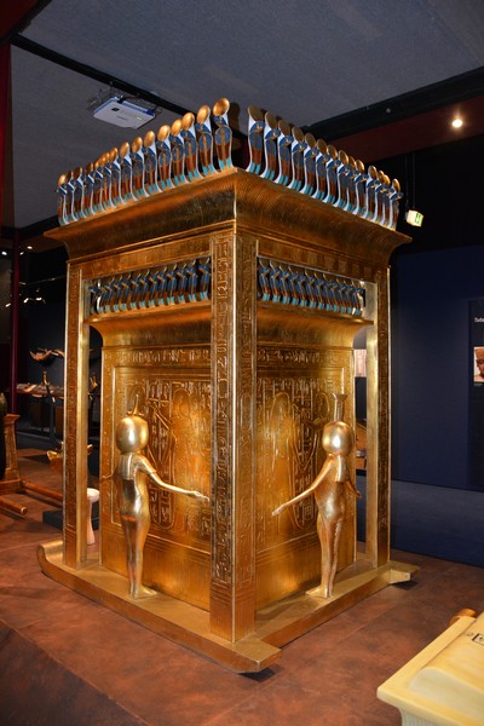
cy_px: 363
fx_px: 544
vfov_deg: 67.4
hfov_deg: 47.9
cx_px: 242
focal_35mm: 27
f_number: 3.5
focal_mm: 18
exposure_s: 1/60
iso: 3200
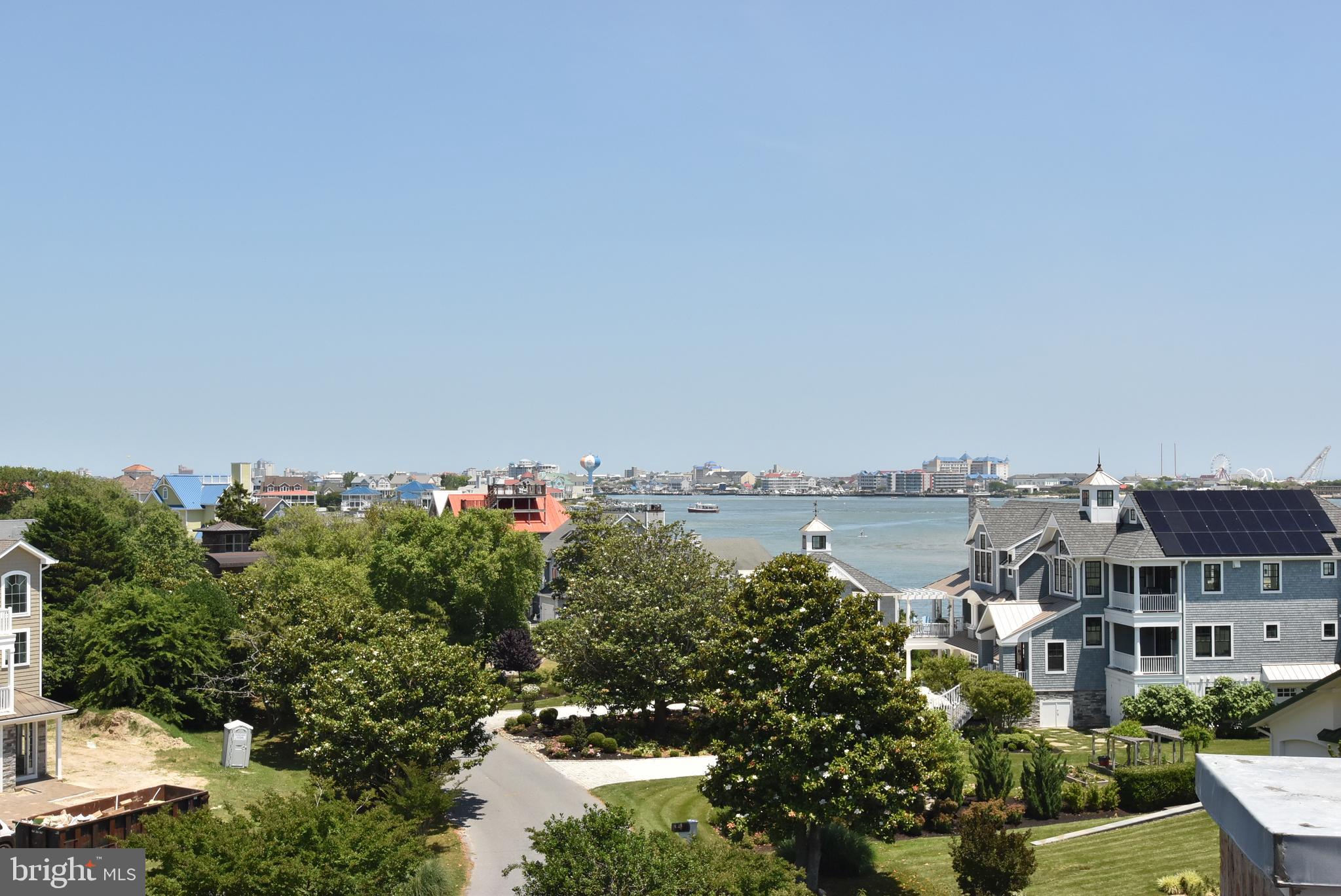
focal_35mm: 42
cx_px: 670
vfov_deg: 31.9
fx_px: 1566
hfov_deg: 46.4
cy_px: 448
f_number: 13
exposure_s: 1/640
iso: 640
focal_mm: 28
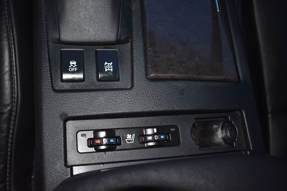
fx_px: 287
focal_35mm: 36
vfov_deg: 36.8
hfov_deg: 53.1
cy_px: 96
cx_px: 144
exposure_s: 1/60
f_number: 3.8
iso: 1100
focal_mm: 24
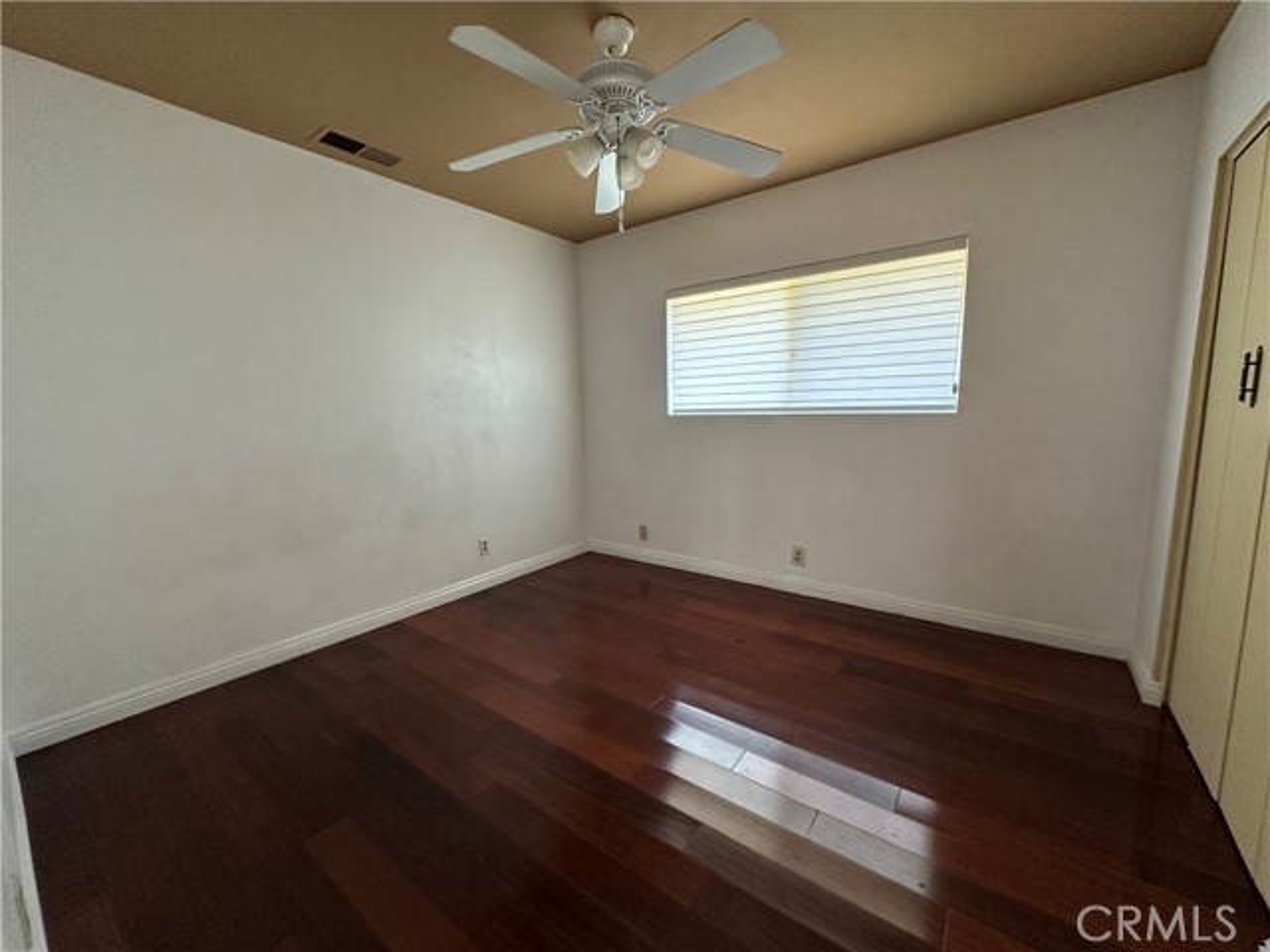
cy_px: 476
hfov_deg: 102.1
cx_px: 635
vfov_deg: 85.7
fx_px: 514
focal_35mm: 14
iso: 320
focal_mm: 2.22
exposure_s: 1/89
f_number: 2.2
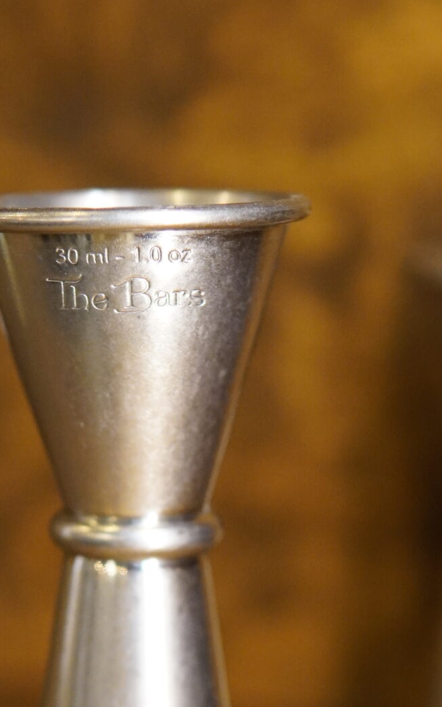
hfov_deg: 11.6
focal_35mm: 113
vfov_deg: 18.2
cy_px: 633
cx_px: 155
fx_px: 2179
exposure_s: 1/160
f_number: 2.2
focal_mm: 30
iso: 1600
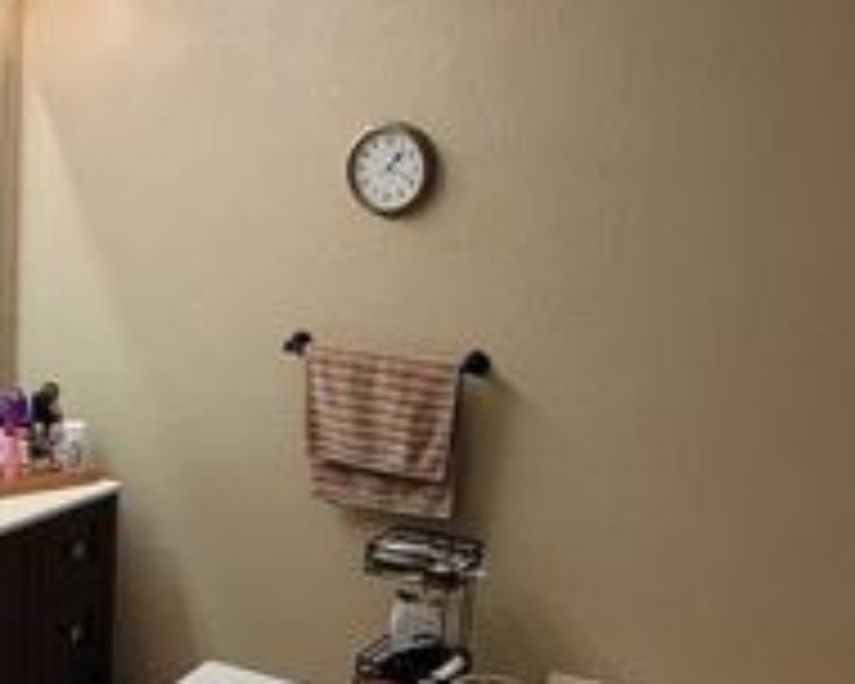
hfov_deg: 39.0
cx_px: 277
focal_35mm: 47
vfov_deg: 32.1
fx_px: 1189
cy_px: 369
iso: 250
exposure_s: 1/60
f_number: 2.2
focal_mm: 1.74
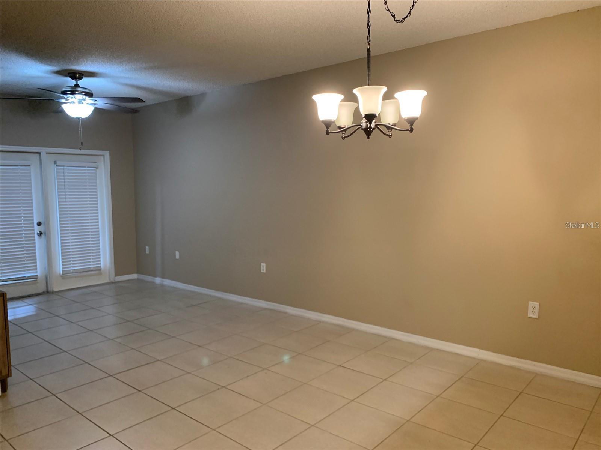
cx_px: 300
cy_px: 225
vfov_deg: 53.1
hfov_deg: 67.3
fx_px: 451
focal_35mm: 26
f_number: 1.8
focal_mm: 4.25
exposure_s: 1/60
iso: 200
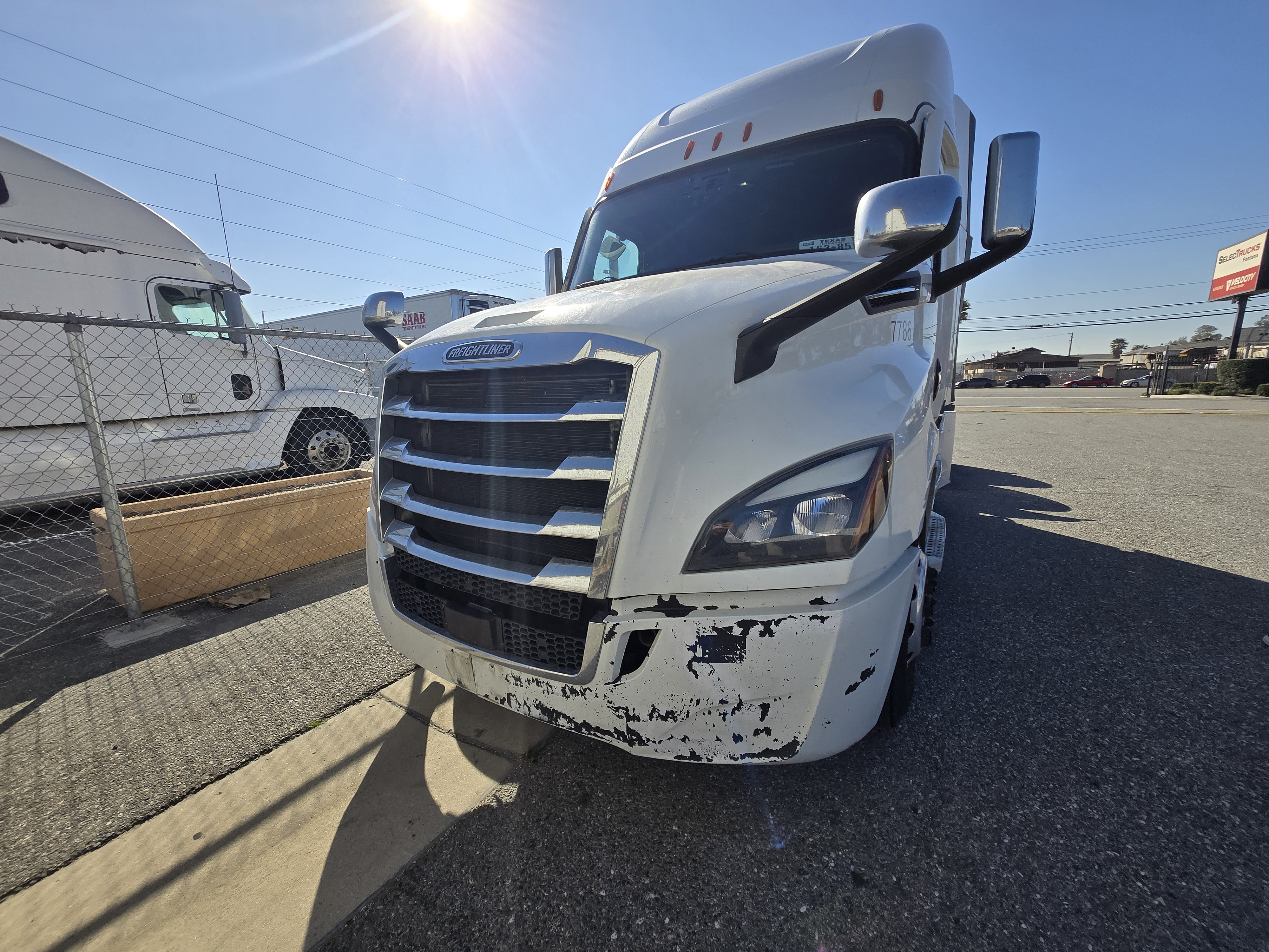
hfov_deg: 106.2
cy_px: 476
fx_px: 477
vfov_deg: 89.9
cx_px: 634
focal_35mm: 13
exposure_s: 1/1484
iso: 25
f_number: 2.2
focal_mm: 1.7
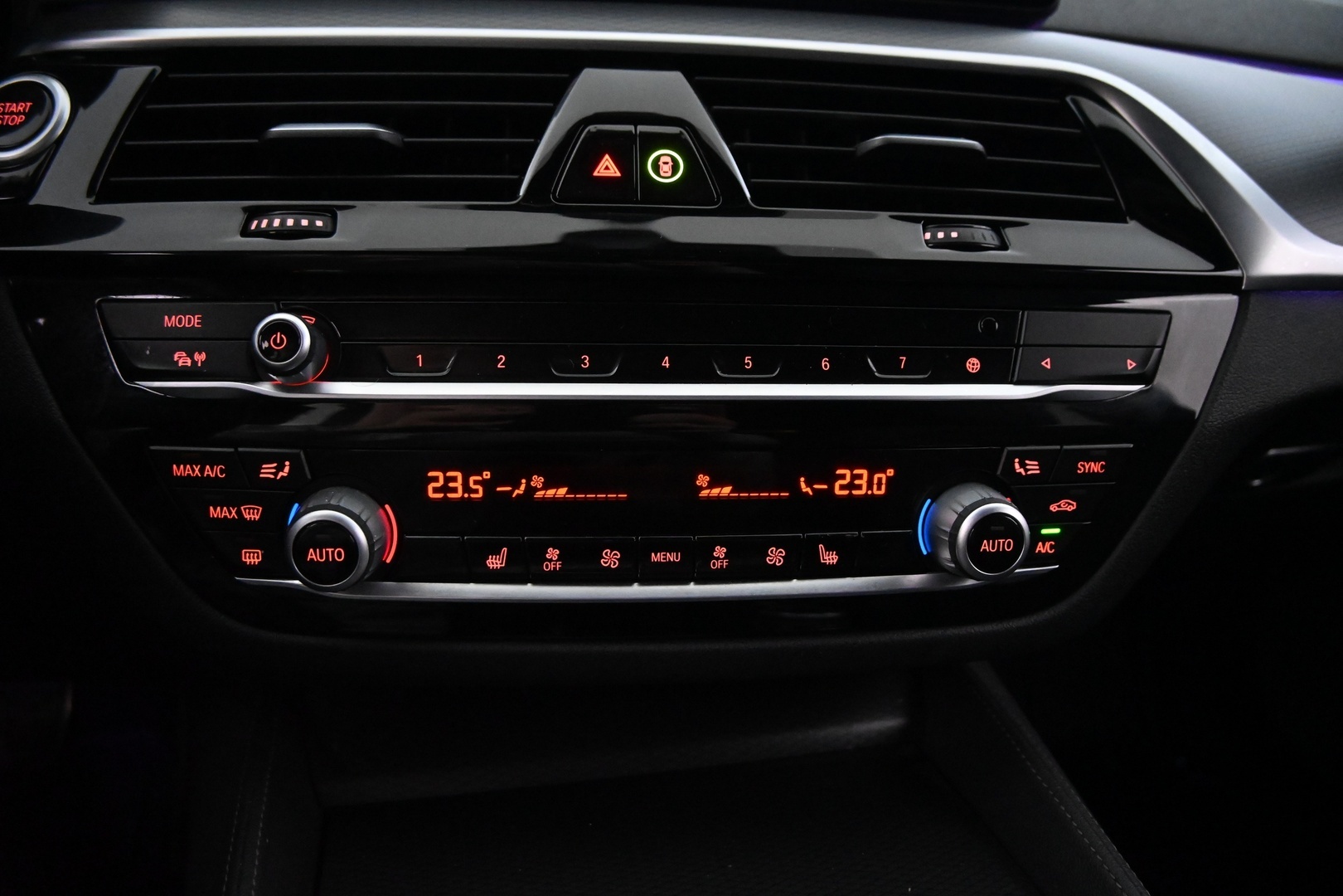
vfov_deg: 18.2
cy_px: 448
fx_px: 2798
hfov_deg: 27.0
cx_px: 672
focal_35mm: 75
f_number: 7.1
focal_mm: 50
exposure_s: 1/80
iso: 7200
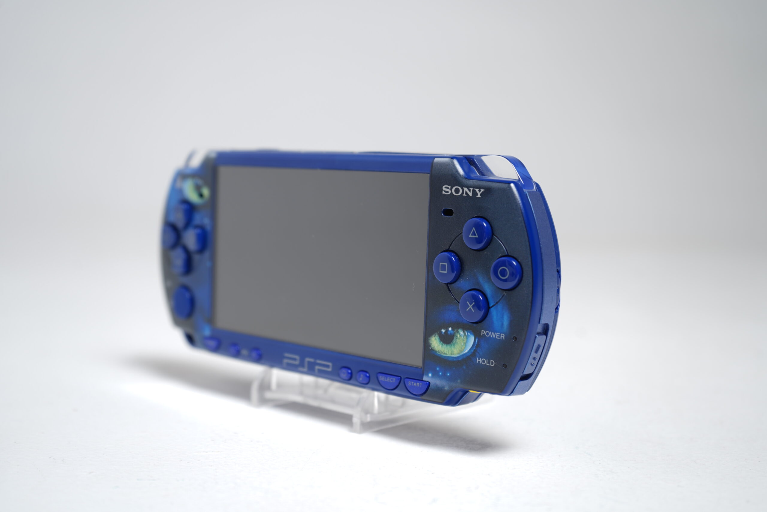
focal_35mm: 50
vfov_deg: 27.0
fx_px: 1065
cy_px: 256
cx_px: 384
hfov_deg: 39.6
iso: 64
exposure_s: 1/4
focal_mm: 50
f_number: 5.6
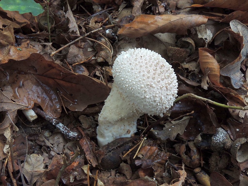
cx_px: 124
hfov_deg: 46.8
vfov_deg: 36.0
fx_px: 287
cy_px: 93
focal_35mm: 40
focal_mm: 7.1
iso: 100
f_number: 8.3
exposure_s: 1/10
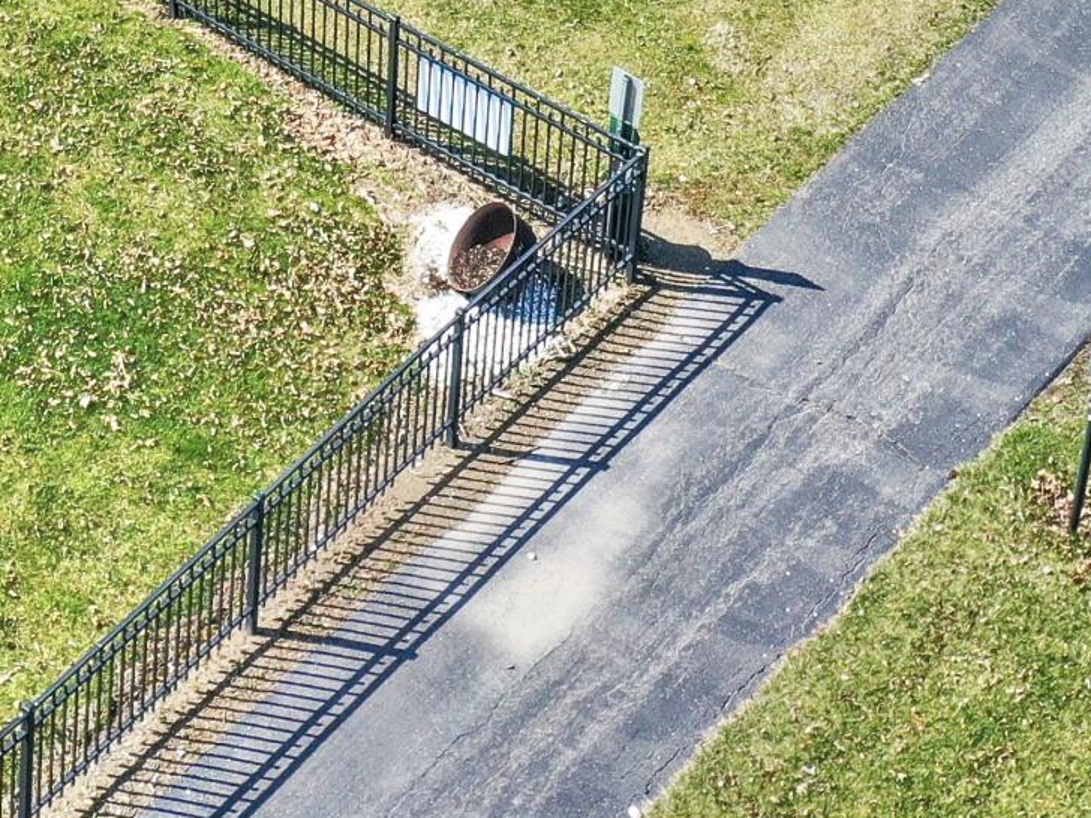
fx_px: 3498
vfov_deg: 12.3
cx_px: 129
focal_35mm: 111
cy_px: -619
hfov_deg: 17.5
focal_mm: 10.26
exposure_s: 1/320
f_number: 5.6
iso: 100
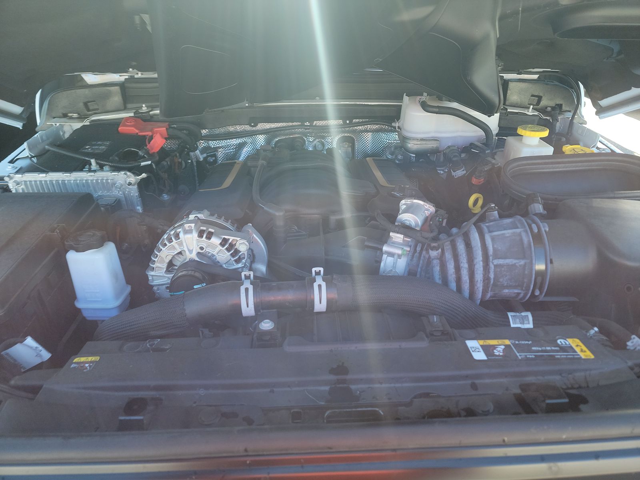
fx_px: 444
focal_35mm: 24
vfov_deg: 56.8
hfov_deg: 71.6
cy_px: 240
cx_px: 320
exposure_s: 1/59
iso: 50
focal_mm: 6.7
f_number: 1.8
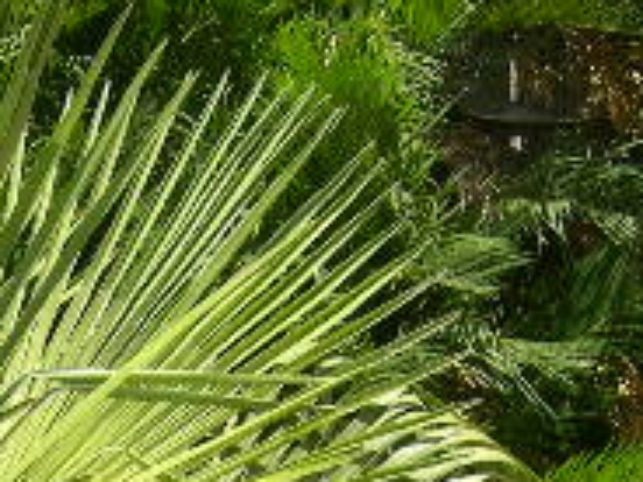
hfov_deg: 14.1
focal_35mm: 132
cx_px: -283
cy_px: 835
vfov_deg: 10.6
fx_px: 2452
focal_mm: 8
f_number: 2.8
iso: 100
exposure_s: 1/487
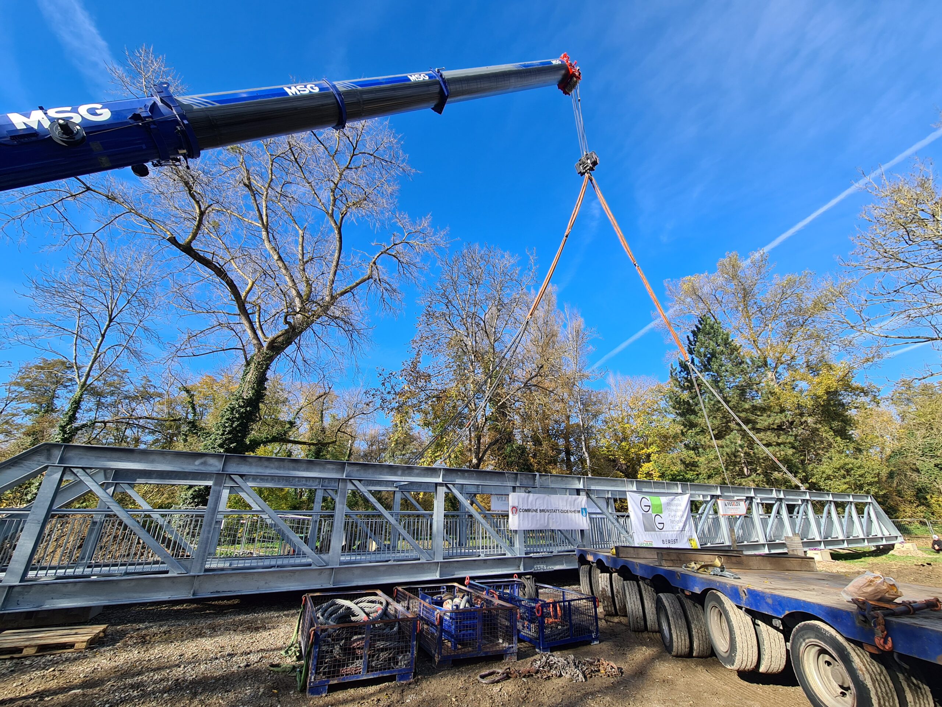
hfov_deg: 106.2
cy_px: 354
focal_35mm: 13
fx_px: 354
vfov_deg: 89.9
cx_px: 471
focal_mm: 2.22
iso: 64
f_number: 2.2
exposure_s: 1/718
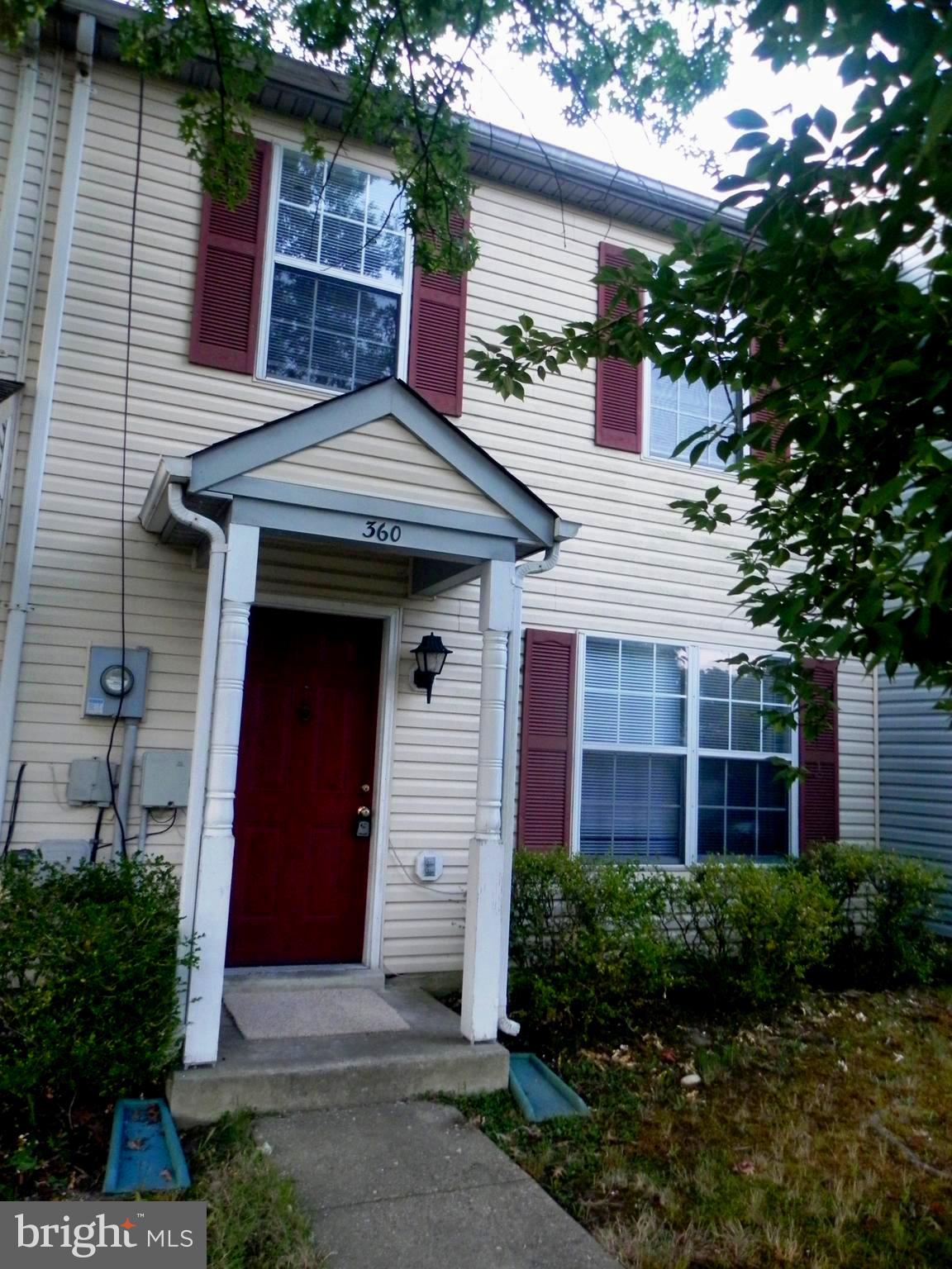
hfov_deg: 53.1
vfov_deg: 67.3
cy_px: 634
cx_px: 476
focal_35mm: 26
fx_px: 953
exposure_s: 1/11.5
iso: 400
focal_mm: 4.6
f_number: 2.8
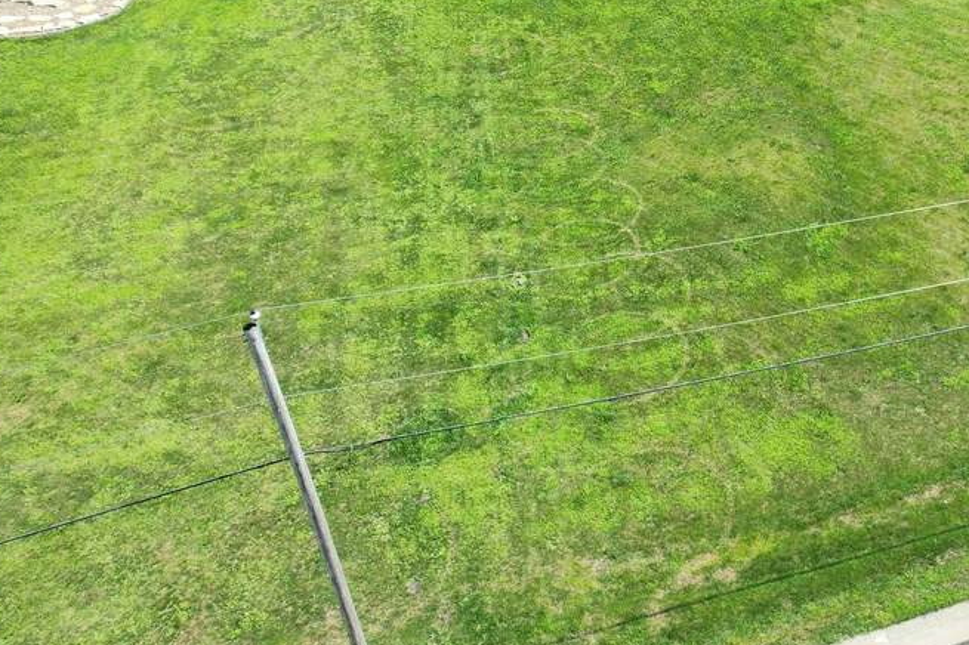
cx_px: 830
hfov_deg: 42.5
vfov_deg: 29.5
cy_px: 30
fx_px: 1157
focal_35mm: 43
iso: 100
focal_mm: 8.38
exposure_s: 1/1000
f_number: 2.8
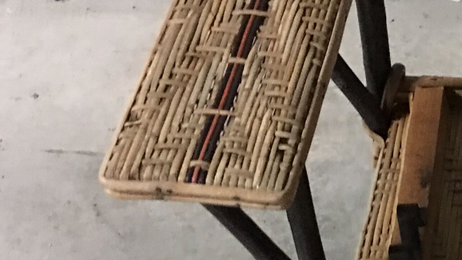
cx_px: 669
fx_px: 1213
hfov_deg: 19.2
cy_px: 314
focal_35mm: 99
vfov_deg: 12.0
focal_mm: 4.15
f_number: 2.2
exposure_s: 1/4
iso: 125
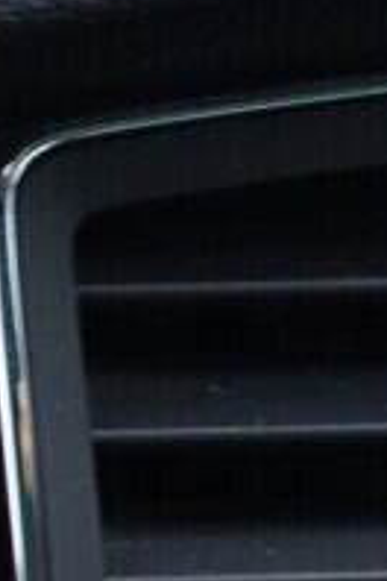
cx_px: -1586
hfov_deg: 4.5
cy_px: 1009
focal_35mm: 262
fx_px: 4224
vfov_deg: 7.6
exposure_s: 1/40
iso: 200
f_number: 2.8
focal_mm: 24
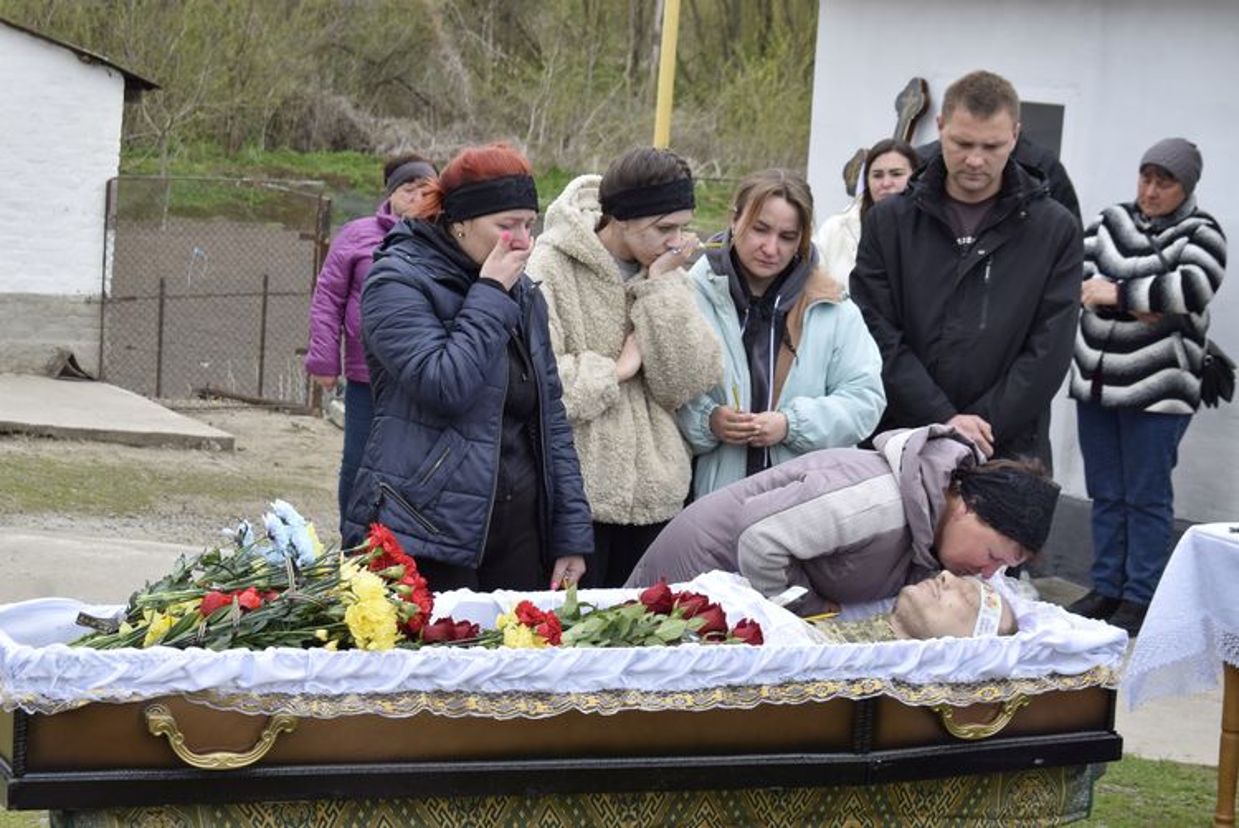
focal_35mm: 78
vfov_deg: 17.5
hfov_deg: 26.0
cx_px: 620
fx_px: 2686
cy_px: 414
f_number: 8
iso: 320
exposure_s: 1/250
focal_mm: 52
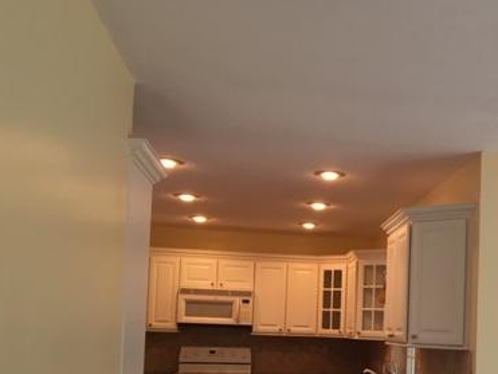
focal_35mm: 50
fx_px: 719
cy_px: 300
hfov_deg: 37.0
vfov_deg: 28.5
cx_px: 391
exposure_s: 1/30
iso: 50
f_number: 2.2
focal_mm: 4.15
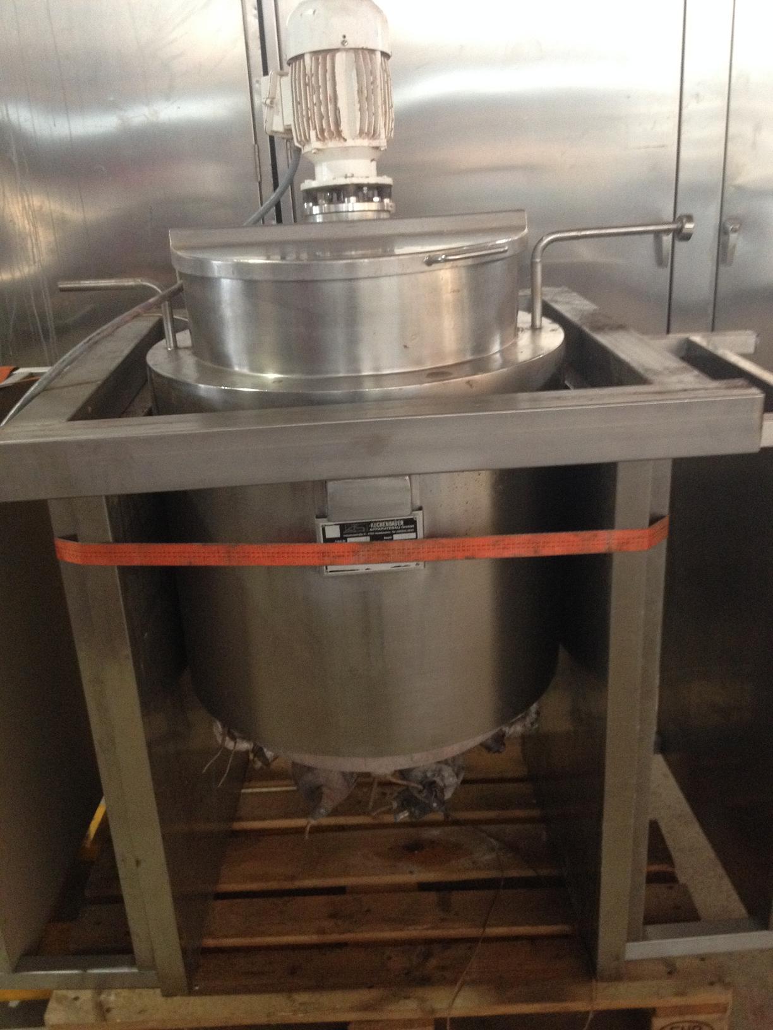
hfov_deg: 40.7
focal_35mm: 35
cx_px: 386
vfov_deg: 52.6
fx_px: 1042
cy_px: 515
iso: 250
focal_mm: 4.28
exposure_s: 1/20
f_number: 2.4
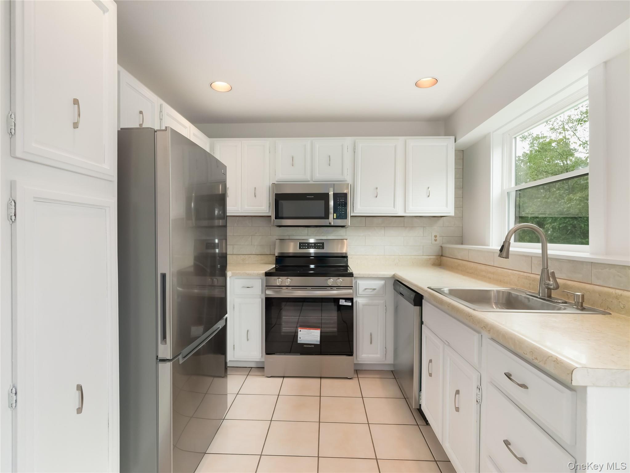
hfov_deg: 94.5
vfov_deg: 78.1
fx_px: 291
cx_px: 315
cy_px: 236
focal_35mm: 16
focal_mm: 8
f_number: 2.8
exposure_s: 1/30
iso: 800
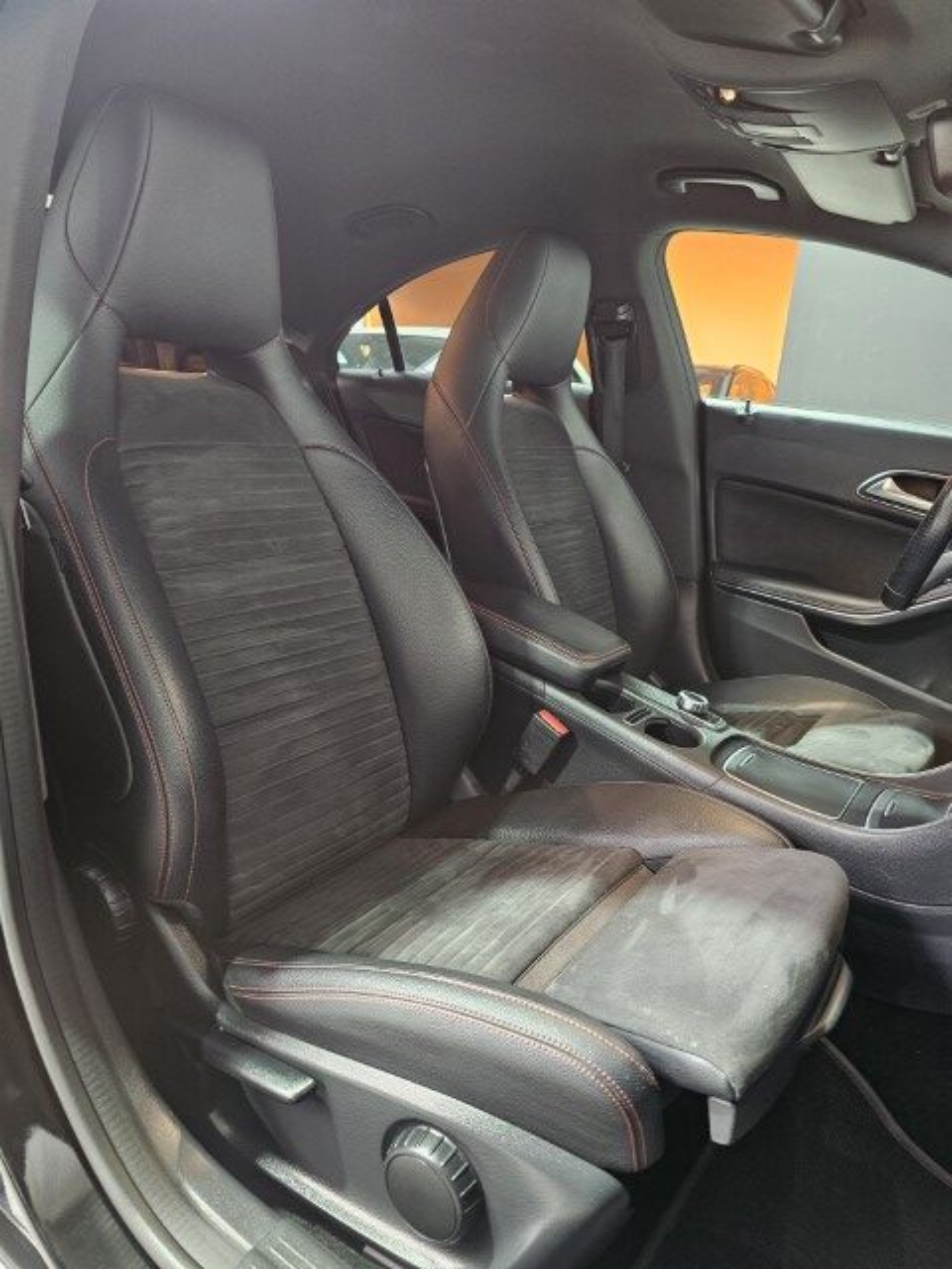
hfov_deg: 58.9
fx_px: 843
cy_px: 634
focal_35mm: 23
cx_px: 476
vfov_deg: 73.9
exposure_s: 1/30
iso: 640
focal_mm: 6.3
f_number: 1.7
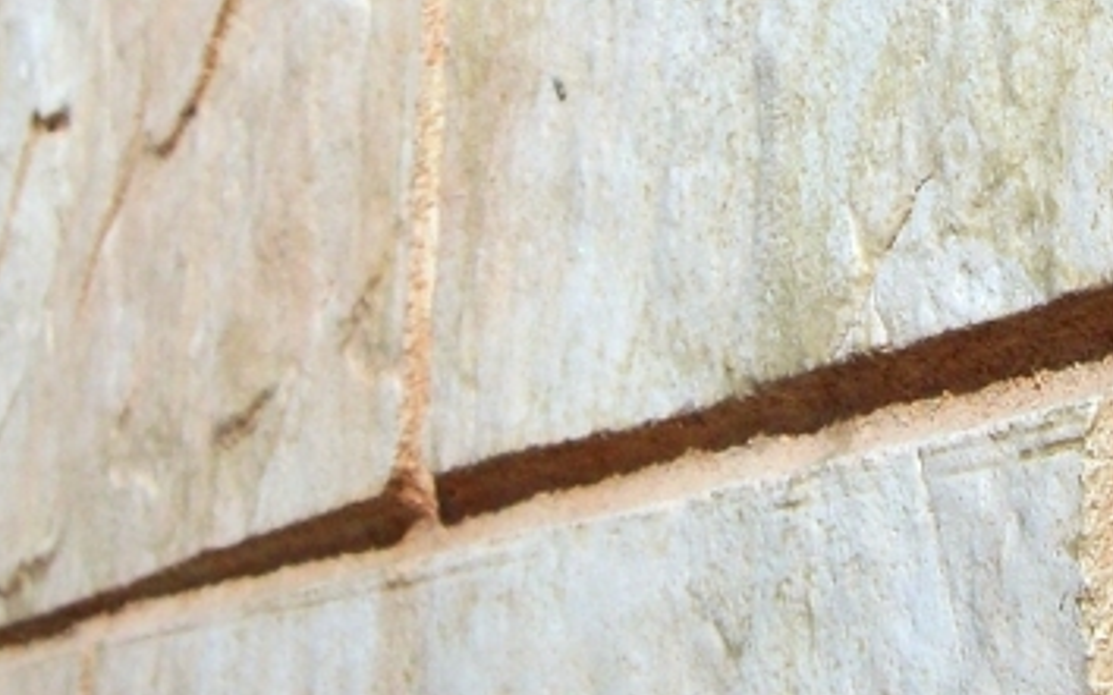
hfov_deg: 21.2
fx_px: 2941
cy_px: -124
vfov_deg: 13.1
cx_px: 874
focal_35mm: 97
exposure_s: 1/849
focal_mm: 6
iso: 80
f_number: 4.8
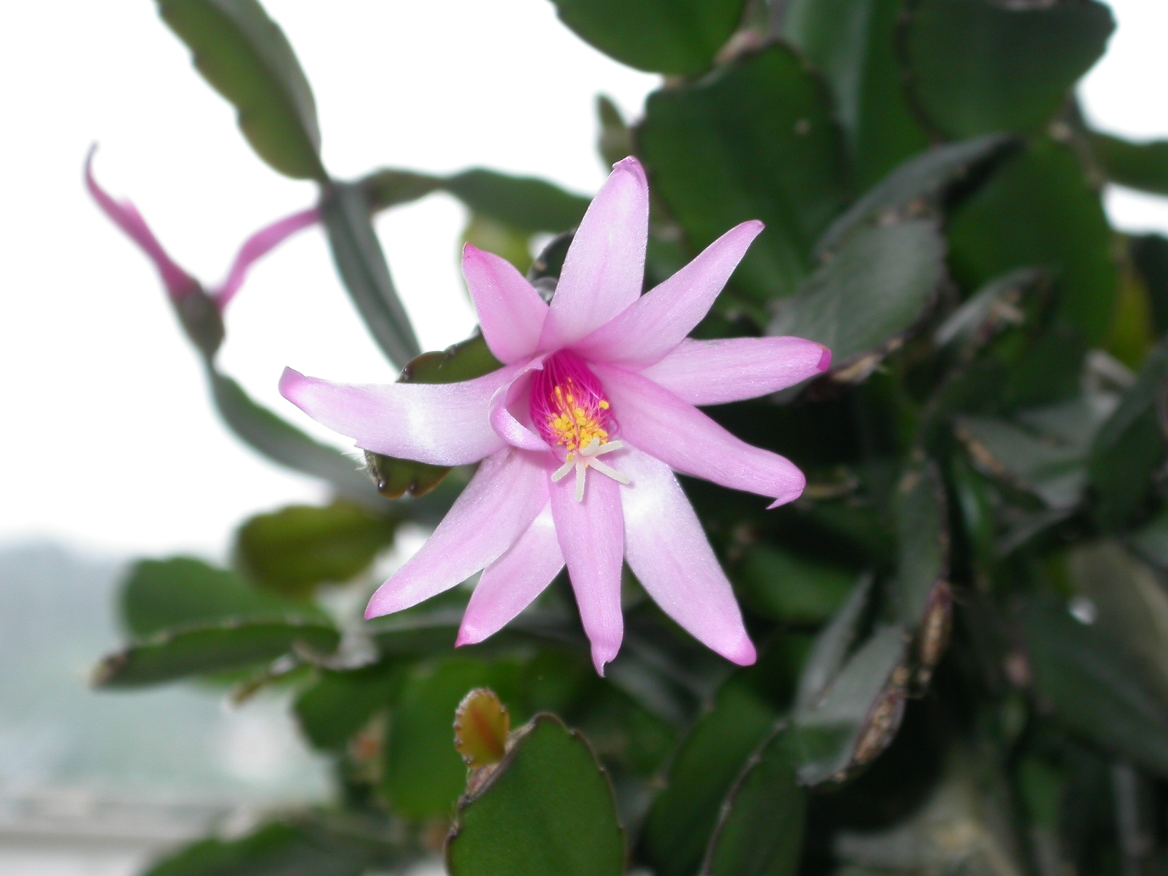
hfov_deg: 12.8
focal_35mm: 154
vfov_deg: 9.6
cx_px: 584
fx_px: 5196
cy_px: 438
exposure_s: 1/66.4
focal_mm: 32
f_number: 5.1
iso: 100
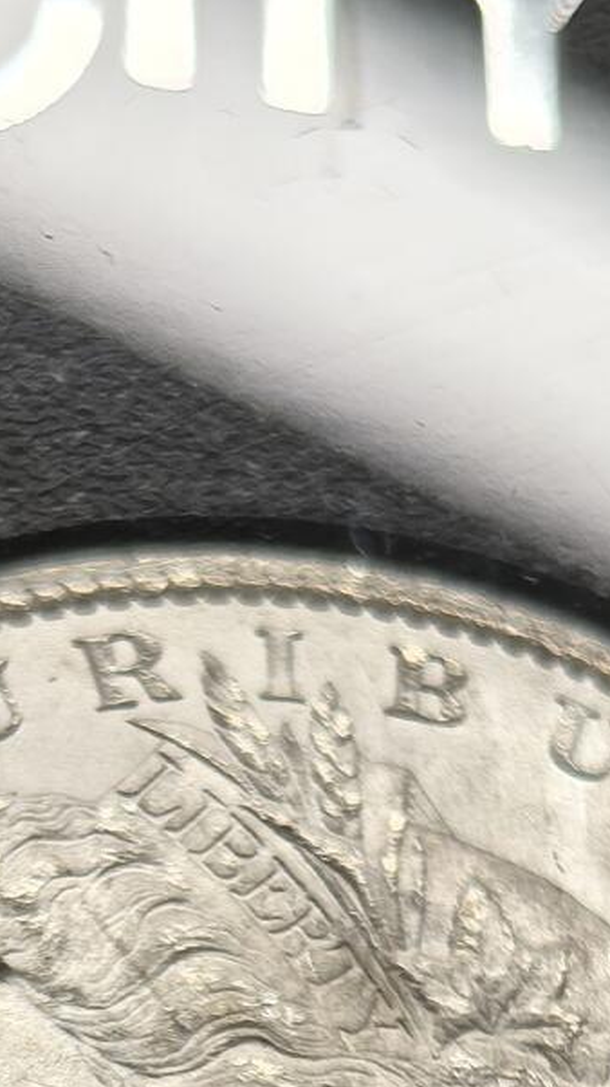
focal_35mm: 176
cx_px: 260
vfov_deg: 11.8
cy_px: 1491
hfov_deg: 6.9
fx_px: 5068
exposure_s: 1/100
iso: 64
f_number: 2
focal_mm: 6.98
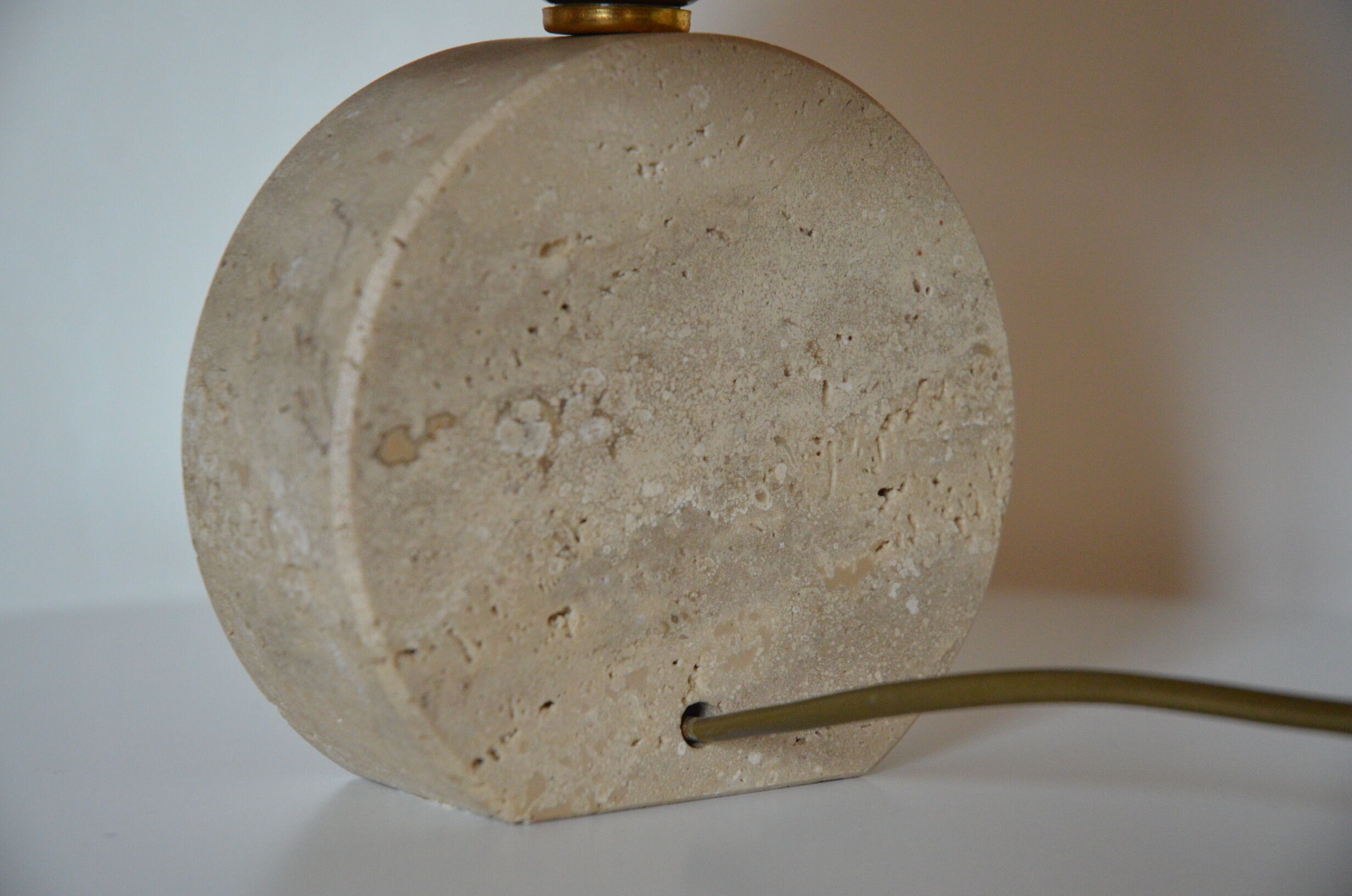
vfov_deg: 14.0
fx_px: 3654
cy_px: 448
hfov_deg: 21.0
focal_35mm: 98
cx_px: 676
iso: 2000
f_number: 4.5
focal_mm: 65
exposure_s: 1/160
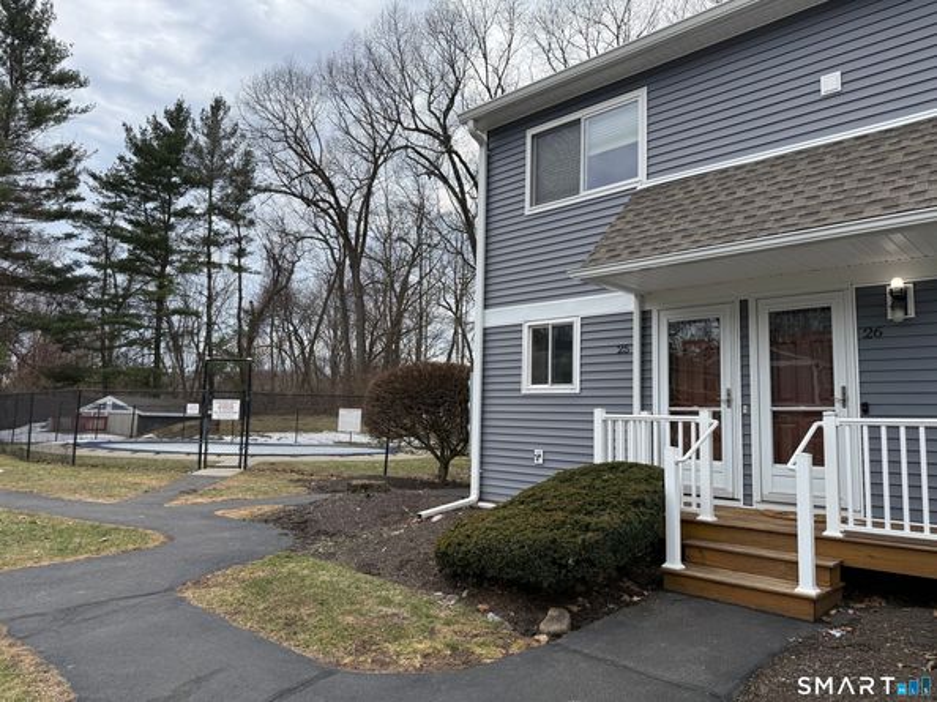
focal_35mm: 24
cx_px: 468
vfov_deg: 56.8
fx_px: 649
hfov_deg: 71.6
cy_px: 351
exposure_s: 1/2907
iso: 100
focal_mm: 6.76
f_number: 1.78
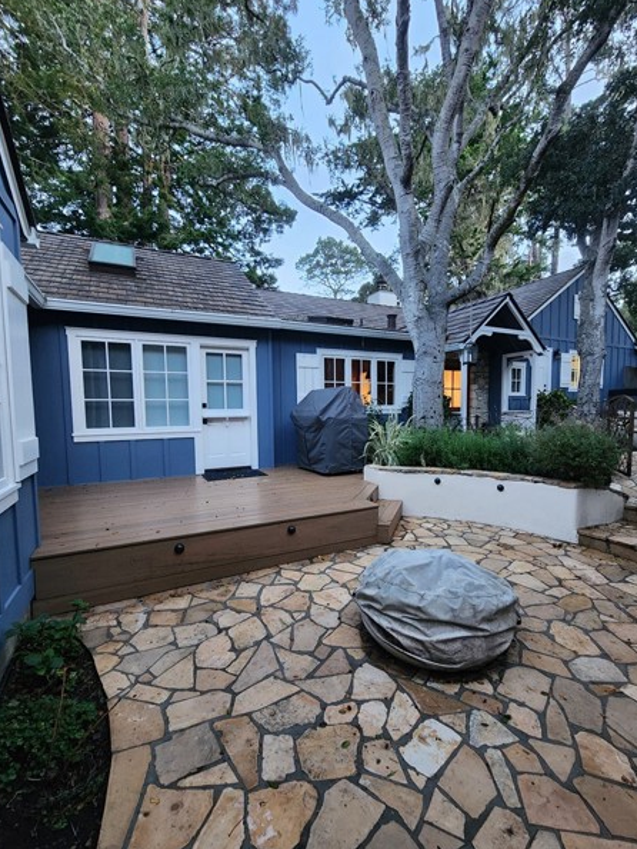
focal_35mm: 14
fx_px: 343
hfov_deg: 85.7
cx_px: 326
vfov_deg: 102.0
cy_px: 440
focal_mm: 2.2
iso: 400
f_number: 2.2
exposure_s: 1/30
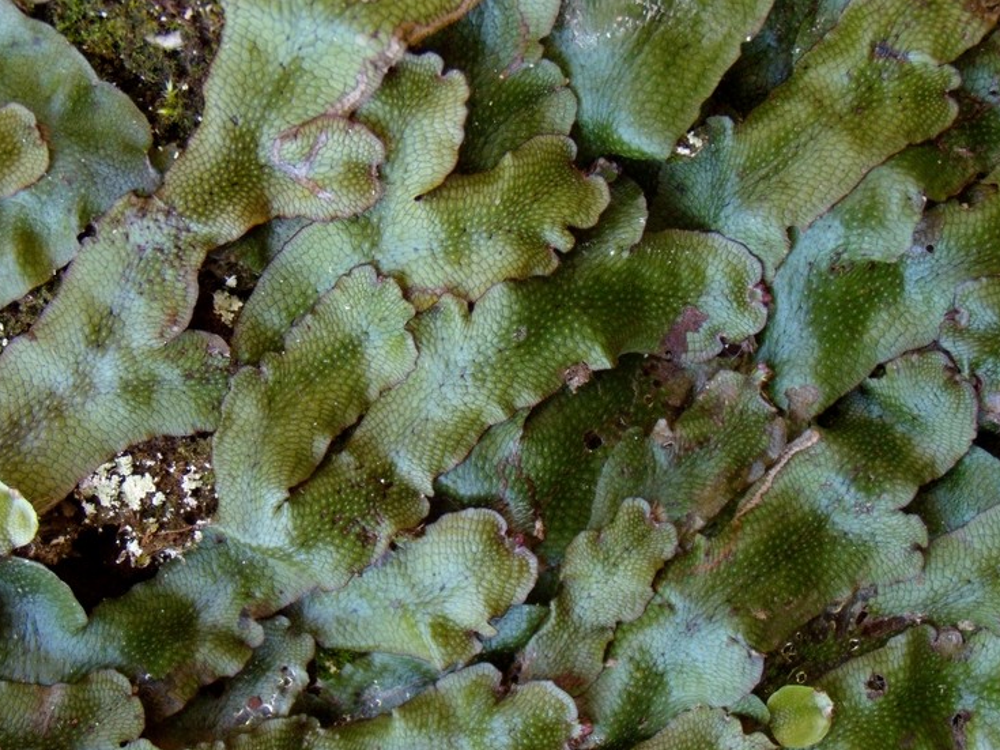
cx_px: 501
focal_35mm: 51
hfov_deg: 37.5
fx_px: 1473
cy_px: 381
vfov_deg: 28.6
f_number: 3.8
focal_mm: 8.8
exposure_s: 1/60
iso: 320
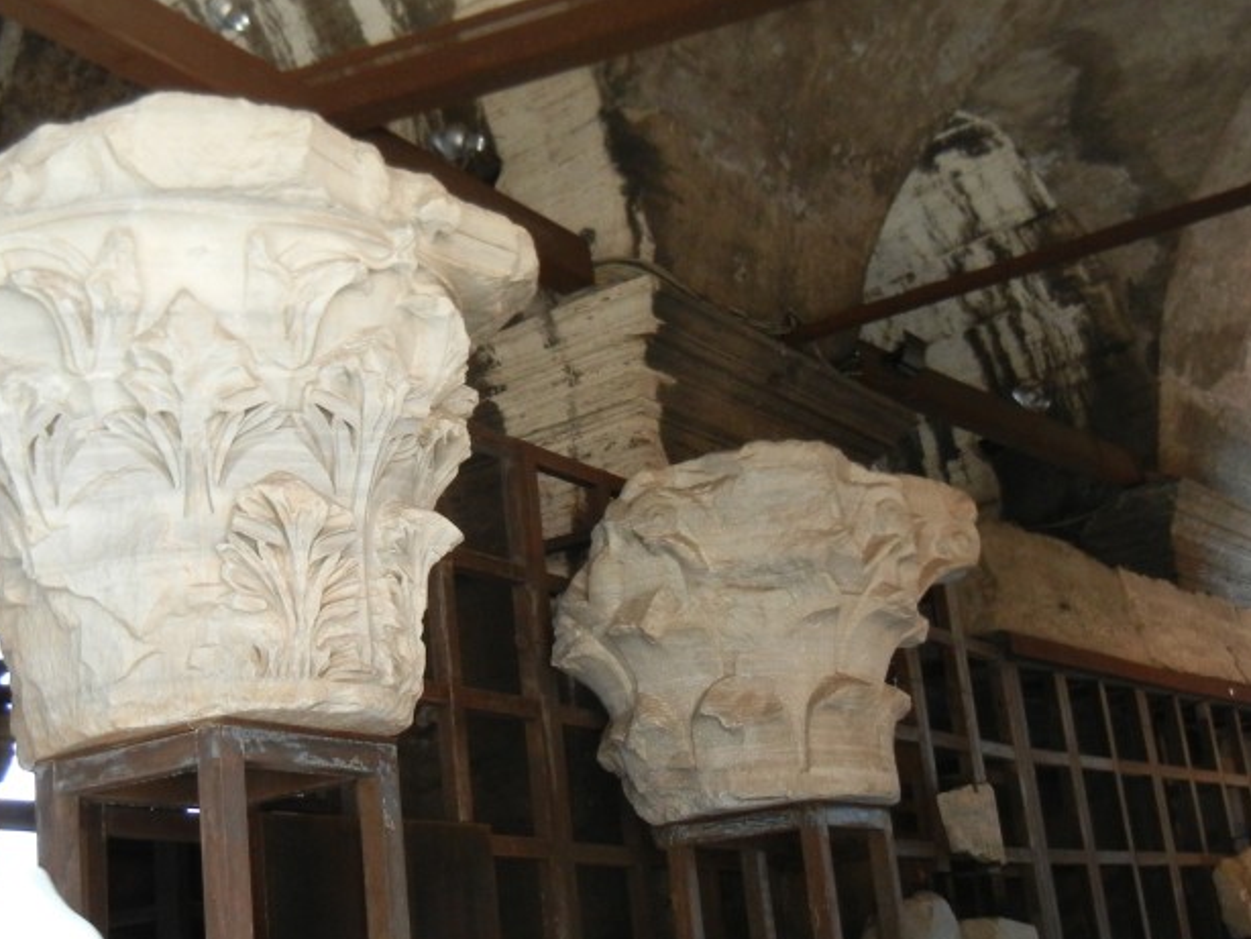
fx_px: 1808
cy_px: 530
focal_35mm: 50
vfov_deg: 29.1
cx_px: 526
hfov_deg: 38.1
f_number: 3.5
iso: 400
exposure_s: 1/63.1
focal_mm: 5.4
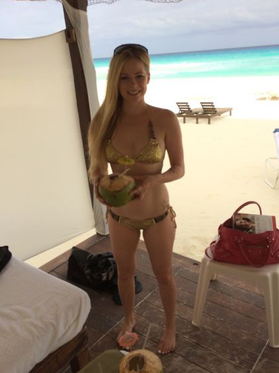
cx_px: 144
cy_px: 187
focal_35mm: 32
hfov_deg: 44.1
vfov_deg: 56.8
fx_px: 344
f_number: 2.2
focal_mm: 4.12
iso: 50
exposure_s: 1/2053
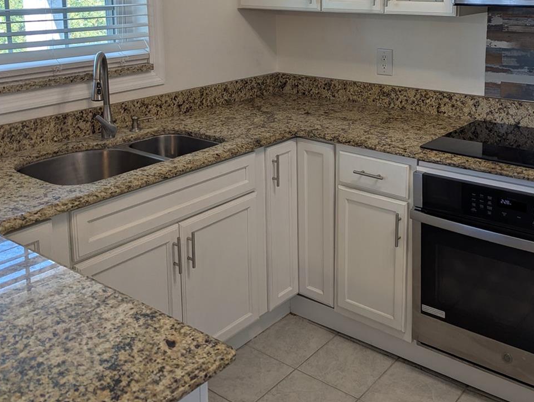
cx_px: 306
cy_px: 76
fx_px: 618
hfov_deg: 46.6
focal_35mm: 40
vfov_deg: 34.8
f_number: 1.85
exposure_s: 1/156
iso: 47
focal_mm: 6.81
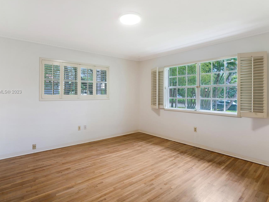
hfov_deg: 84.4
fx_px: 148
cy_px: 92
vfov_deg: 68.5
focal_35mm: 19
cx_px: 121
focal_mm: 16
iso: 100
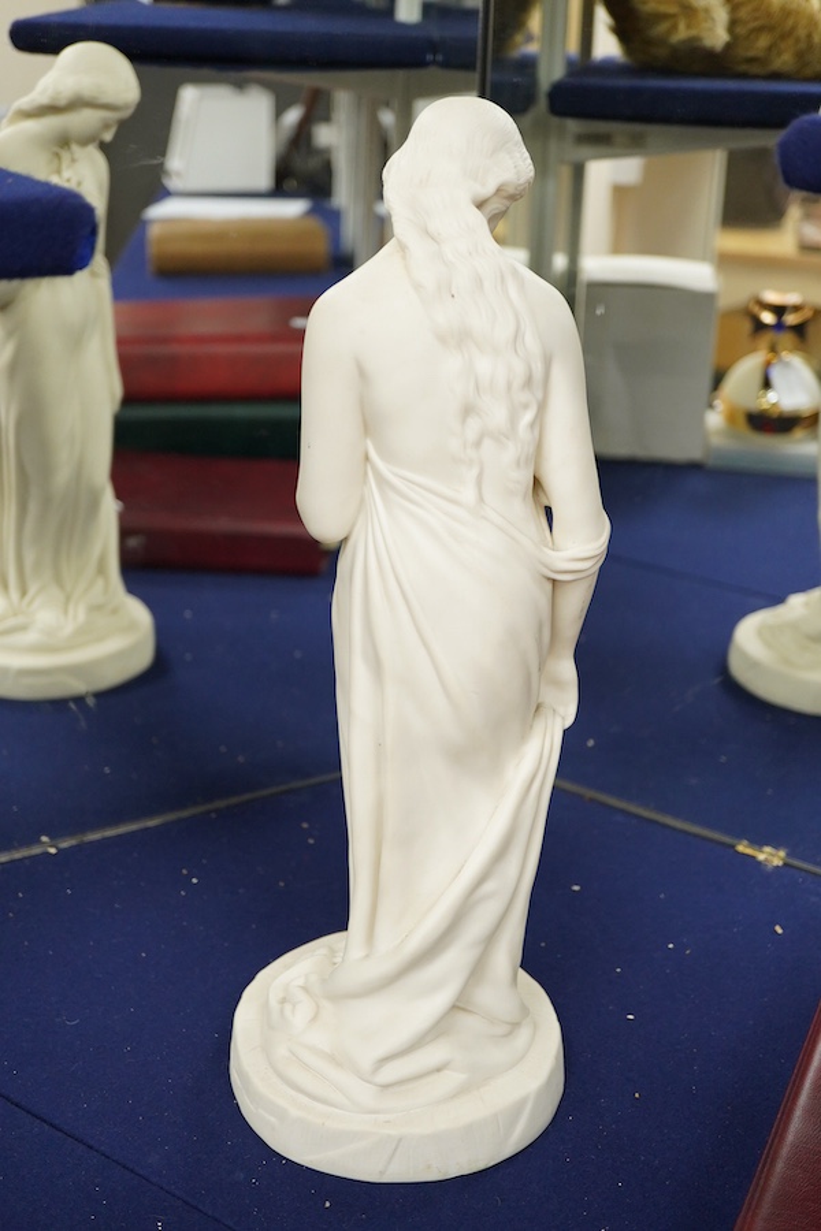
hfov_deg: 29.9
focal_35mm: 45
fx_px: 1539
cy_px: 616
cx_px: 410
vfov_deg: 43.6
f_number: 3.5
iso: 1250
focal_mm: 30
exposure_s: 1/125
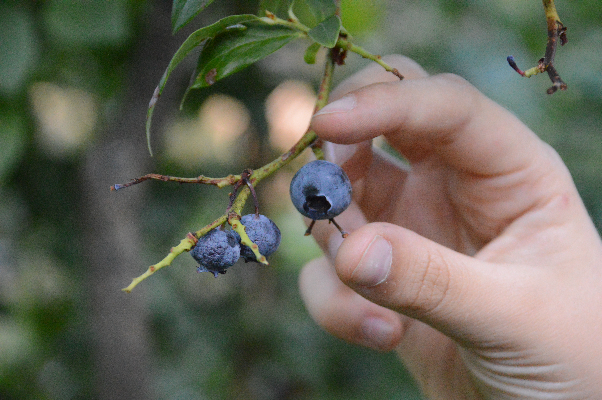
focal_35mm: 135
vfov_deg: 10.1
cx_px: 301
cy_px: 200
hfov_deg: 15.2
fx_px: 2255
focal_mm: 90
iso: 6400
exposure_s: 1/1000
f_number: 5.6
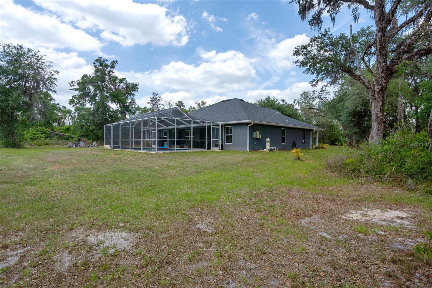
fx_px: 204
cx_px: 216
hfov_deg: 93.3
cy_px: 144
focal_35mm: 17
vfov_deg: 70.4
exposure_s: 1/400
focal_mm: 17
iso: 400
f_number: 8
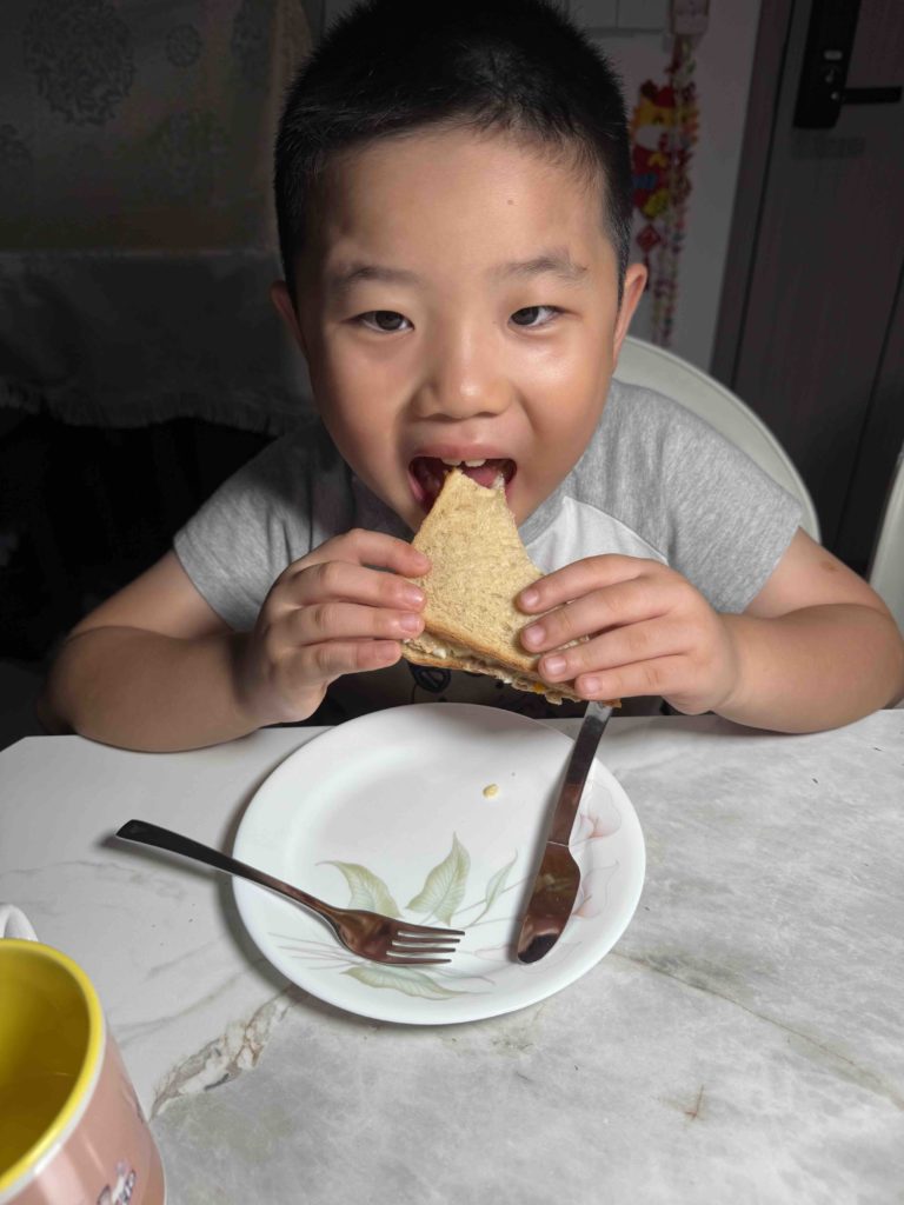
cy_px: 602
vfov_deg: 71.6
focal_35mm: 24
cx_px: 452
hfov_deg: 56.8
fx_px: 836
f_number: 1.78
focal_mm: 6.76
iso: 80
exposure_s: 1/121
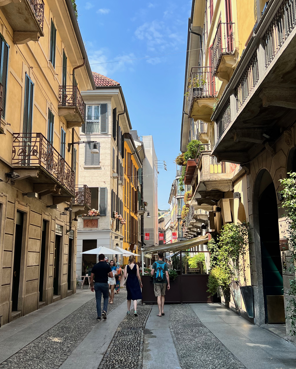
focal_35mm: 40
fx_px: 438
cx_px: 154
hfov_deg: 37.3
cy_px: 163
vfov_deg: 45.7
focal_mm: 5.7
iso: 50
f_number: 1.5
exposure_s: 1/2252
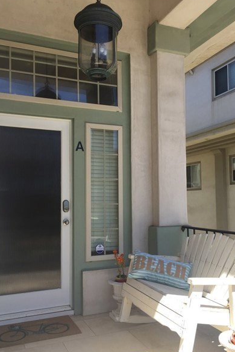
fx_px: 323
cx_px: 121
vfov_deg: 57.2
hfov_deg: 40.0
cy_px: 184
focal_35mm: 33
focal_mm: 4.15
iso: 32
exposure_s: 1/746
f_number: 2.2
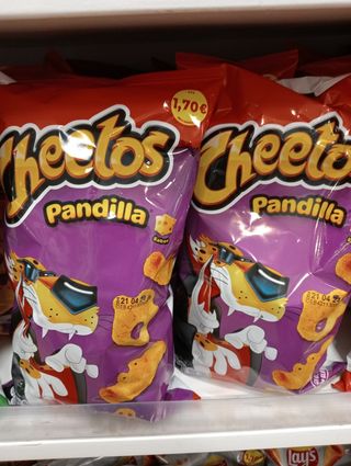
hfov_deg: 49.9
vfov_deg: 63.4
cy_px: 233
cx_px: 176
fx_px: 378
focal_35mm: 28
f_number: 1.8
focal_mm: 4.04
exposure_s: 1/33.3
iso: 1004
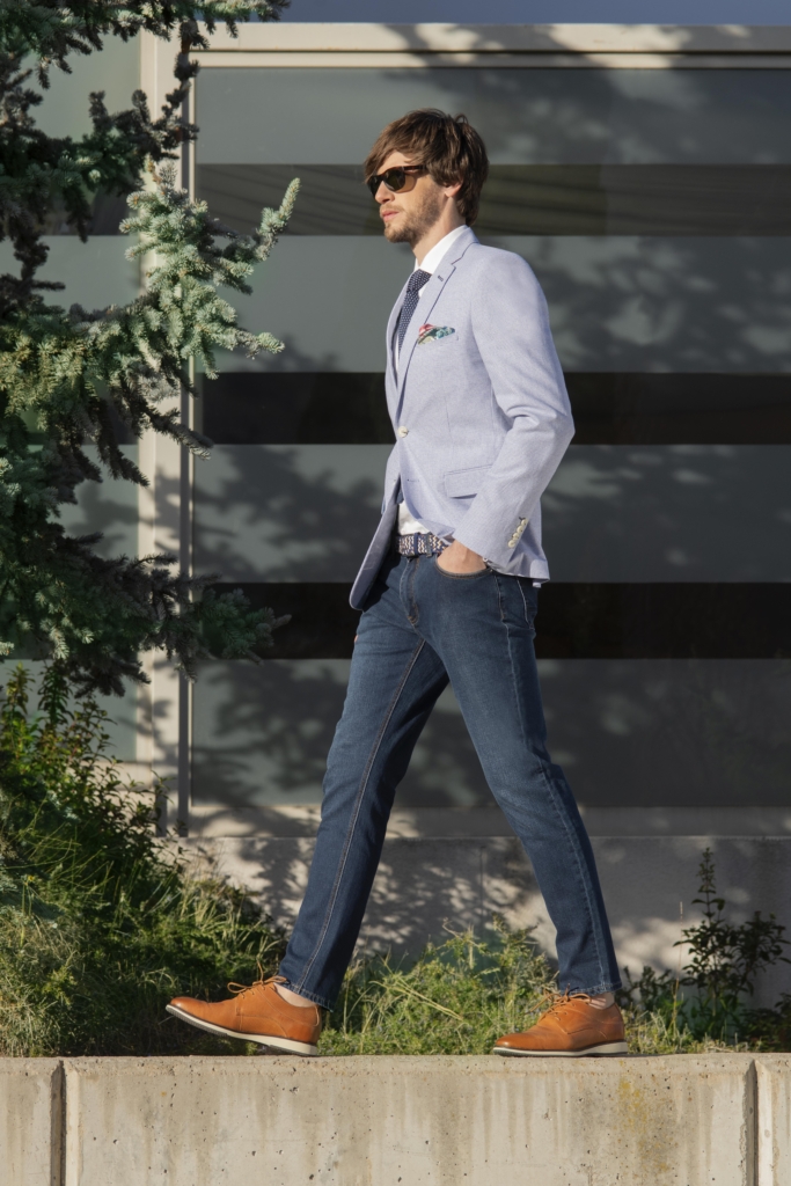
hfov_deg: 13.0
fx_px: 3459
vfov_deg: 19.5
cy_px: 593
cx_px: 396
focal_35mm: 105
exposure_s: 1/400
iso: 200
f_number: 9
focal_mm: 105
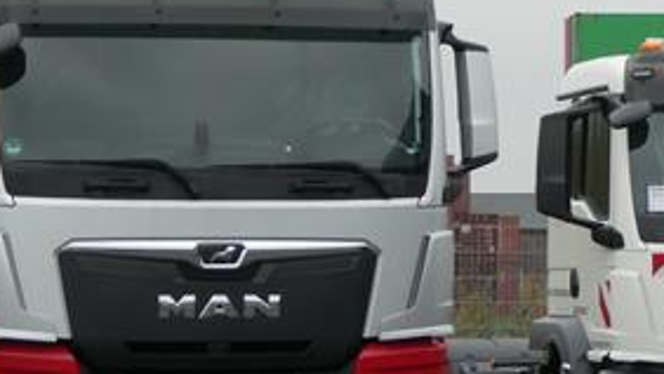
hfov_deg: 7.7
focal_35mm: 278
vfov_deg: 4.4
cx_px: 683
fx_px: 4897
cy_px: 146
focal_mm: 16.1
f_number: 4.9
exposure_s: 1/80
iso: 125
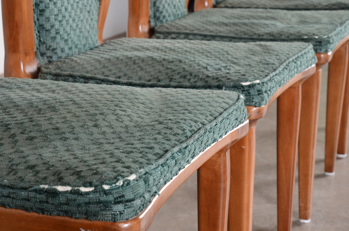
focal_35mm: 87
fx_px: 842
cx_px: 174
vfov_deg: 15.6
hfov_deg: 23.4
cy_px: 116
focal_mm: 58
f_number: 10
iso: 160
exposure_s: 1/100
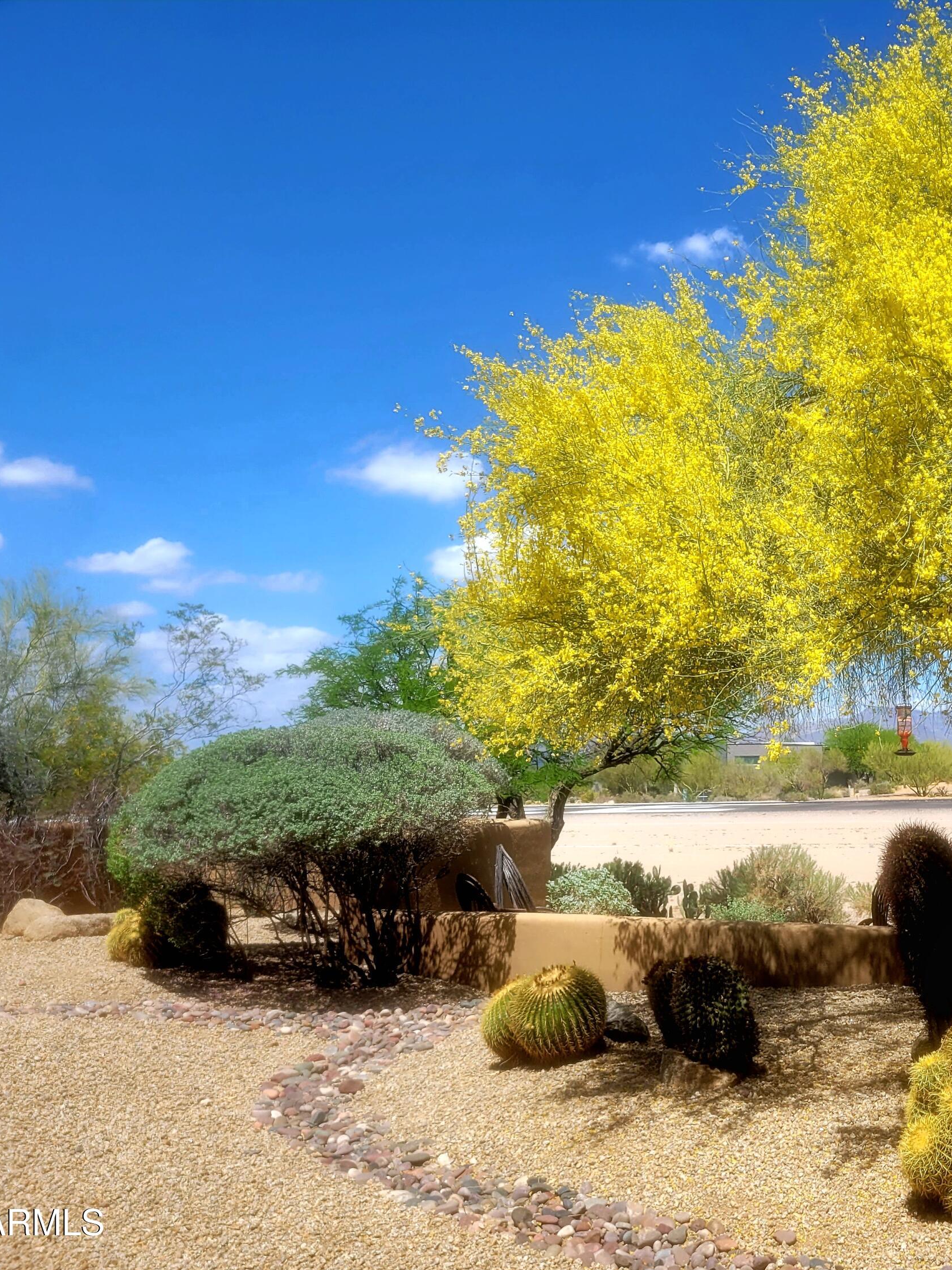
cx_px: 743
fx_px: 1284
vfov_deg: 52.6
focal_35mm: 35
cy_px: 640
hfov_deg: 39.3
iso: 40
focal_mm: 5.4
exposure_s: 1/2500
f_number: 1.8
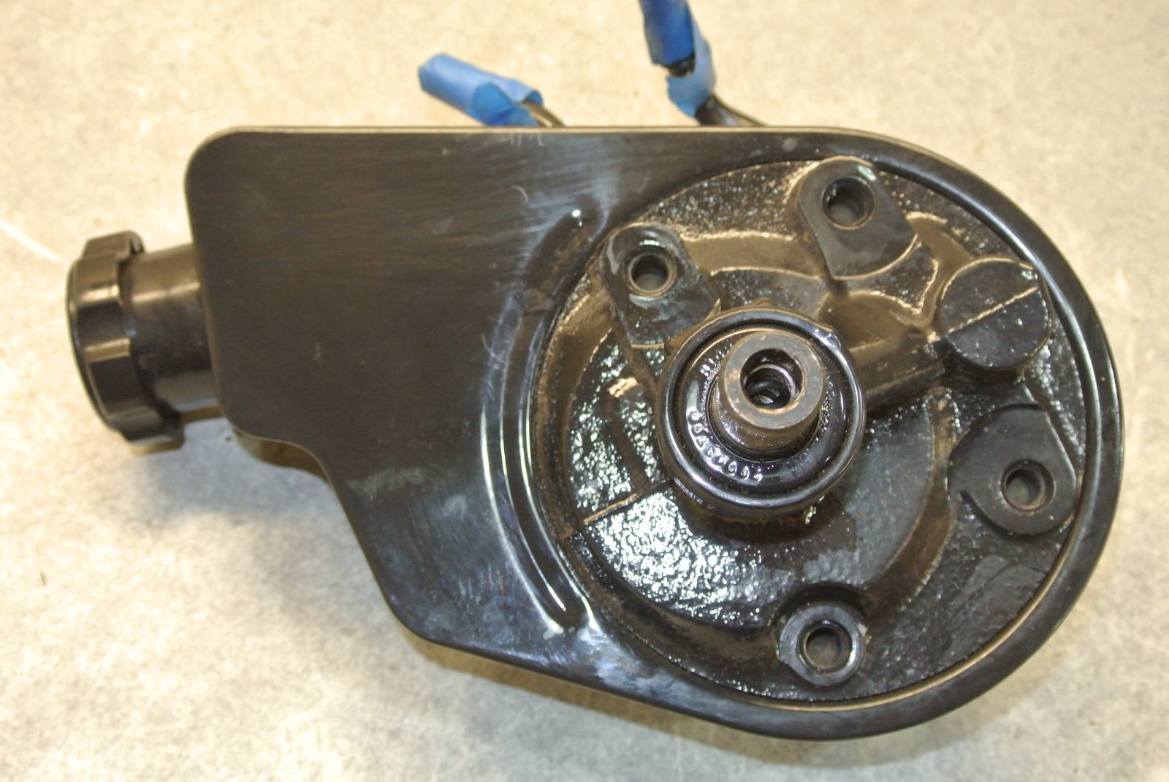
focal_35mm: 49
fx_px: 1593
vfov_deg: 27.6
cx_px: 584
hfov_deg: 40.3
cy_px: 391
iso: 720
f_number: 4.5
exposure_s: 1/60
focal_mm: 18.2
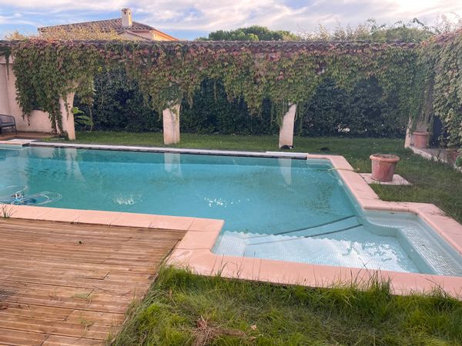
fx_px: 347
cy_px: 173
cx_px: 231
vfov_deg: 53.1
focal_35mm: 26
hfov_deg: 67.3
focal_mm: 4.2
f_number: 1.6
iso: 32
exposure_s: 1/370
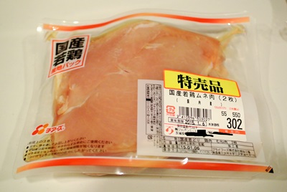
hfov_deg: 40.3
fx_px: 391
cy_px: 96
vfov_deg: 27.6
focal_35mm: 49
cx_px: 144
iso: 1250
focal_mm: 18.5
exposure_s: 1/125
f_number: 2
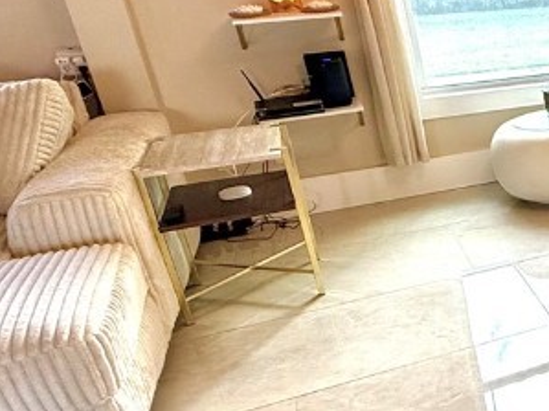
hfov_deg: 28.6
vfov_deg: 30.2
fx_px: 761
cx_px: 786
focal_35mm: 48
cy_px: 209
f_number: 2.2
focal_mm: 2.22
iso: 125
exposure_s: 1/120
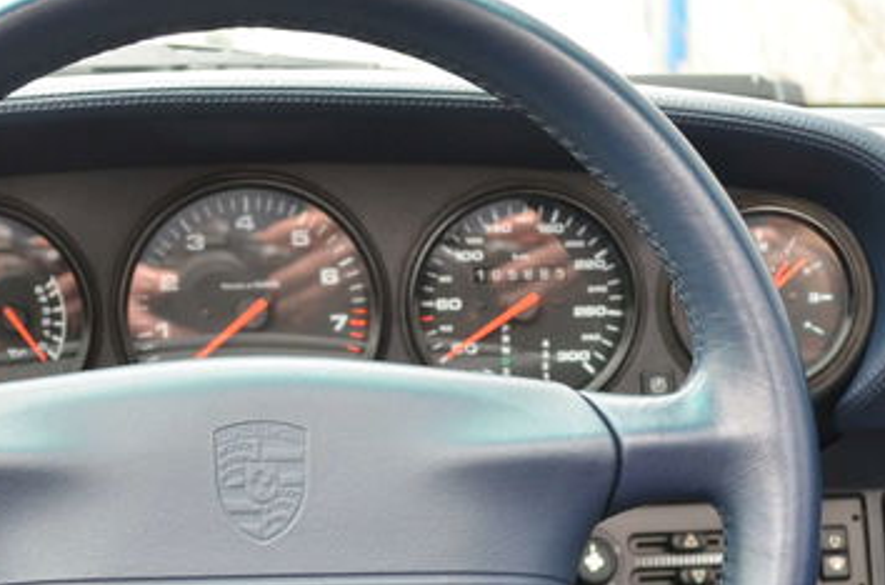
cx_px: 328
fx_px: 1594
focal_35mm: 65
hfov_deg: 30.9
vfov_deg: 20.5
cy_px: 488
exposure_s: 1/60
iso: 720
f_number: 4
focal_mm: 20
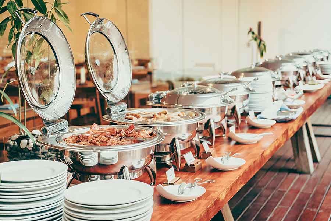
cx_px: 166
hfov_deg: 35.1
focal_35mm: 57
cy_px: 110
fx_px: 524
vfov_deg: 23.8
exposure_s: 1/60
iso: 500
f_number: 4
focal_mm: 57
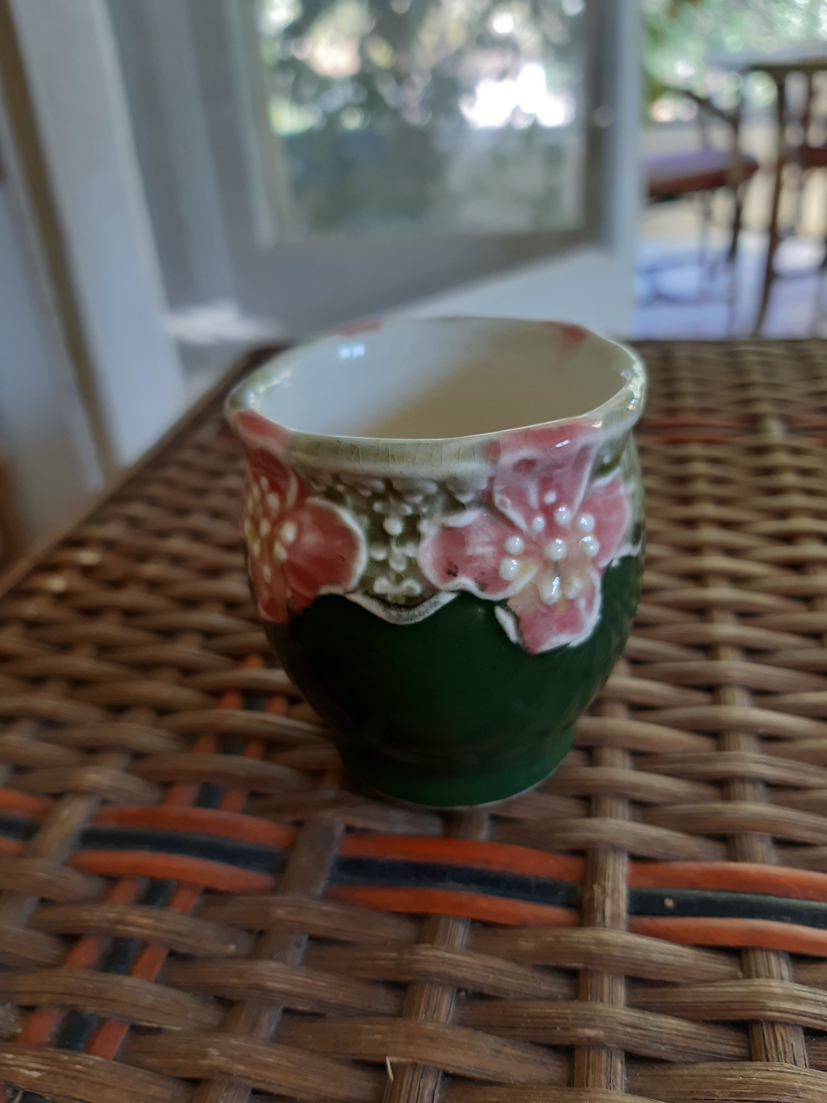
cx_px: 414
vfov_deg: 67.3
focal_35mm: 26
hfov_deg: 53.1
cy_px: 552
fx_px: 828
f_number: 1.7
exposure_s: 1/50
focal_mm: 3.92
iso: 80
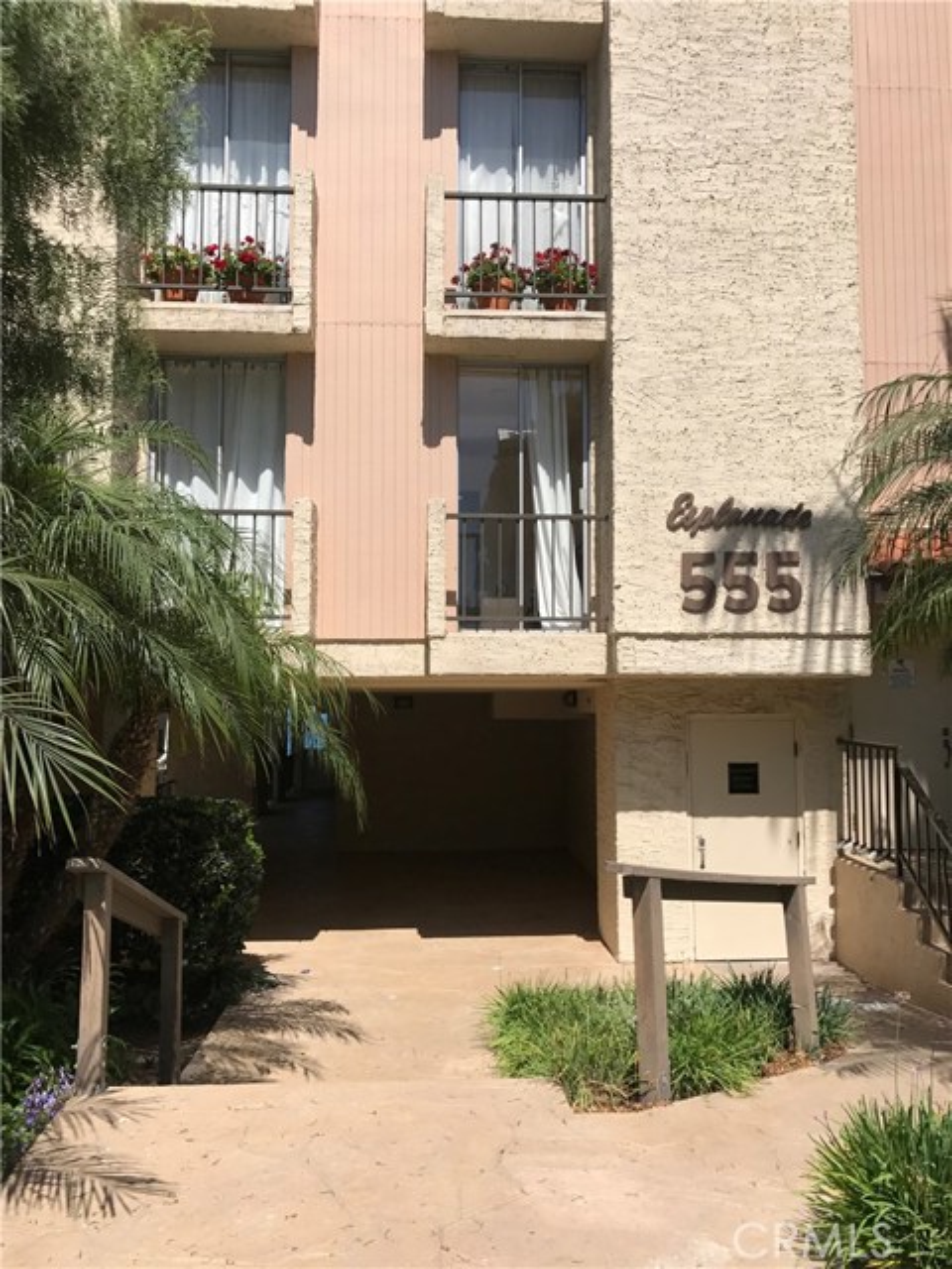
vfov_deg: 63.4
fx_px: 1027
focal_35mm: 28
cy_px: 634
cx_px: 476
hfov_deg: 49.7
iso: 20
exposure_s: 1/3546
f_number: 1.8
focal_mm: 3.99
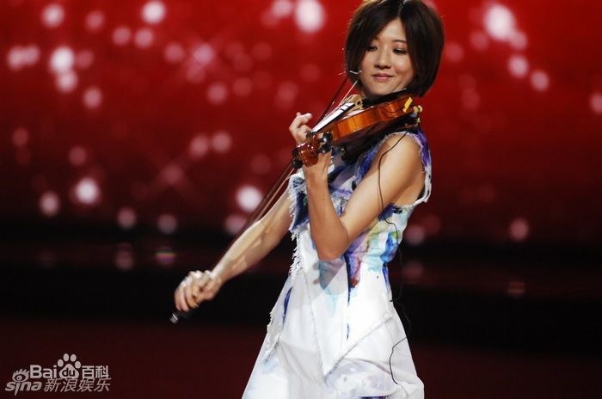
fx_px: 5007
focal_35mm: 300
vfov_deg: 4.6
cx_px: 301
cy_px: 200
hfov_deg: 6.9
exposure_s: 1/125
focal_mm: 200
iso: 800
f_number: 3.2
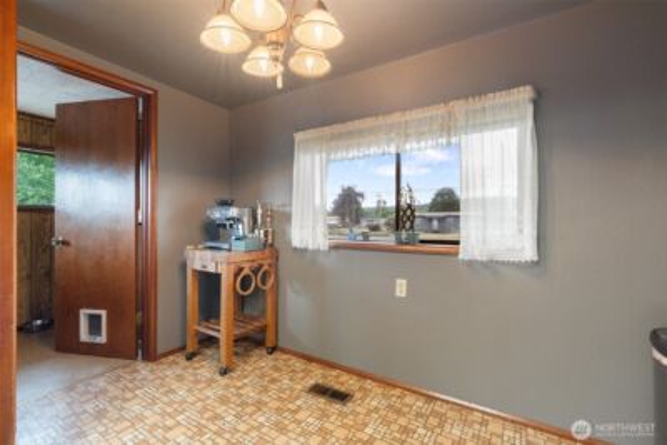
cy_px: 222
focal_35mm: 16
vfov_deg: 73.8
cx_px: 334
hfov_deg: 96.7
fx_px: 297
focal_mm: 16
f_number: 8
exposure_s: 1.3
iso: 320
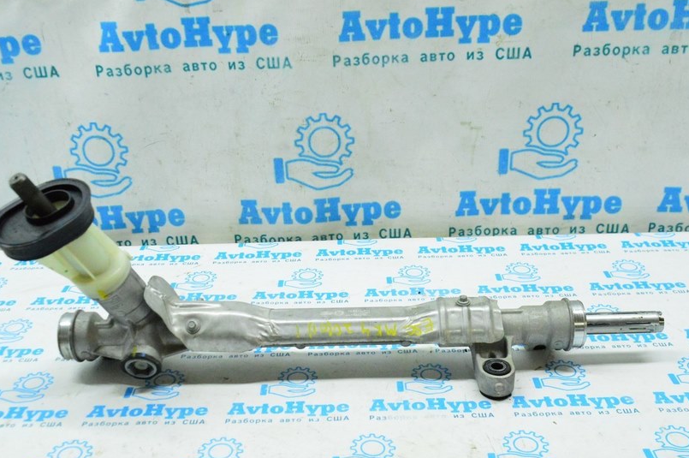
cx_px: 324
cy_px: 278
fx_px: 803
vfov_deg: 31.7
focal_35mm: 42
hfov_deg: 46.4
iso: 6400
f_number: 6.3
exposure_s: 1/320
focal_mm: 22
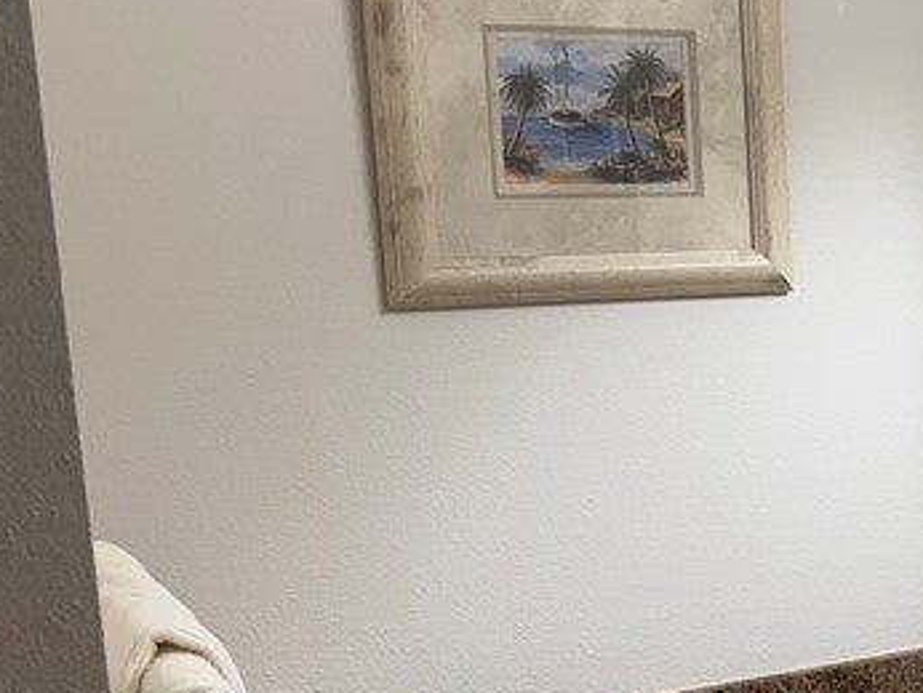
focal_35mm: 71
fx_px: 1894
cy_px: 538
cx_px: 1198
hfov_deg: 24.1
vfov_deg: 20.5
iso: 160
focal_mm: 6.76
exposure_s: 1/120
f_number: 1.78
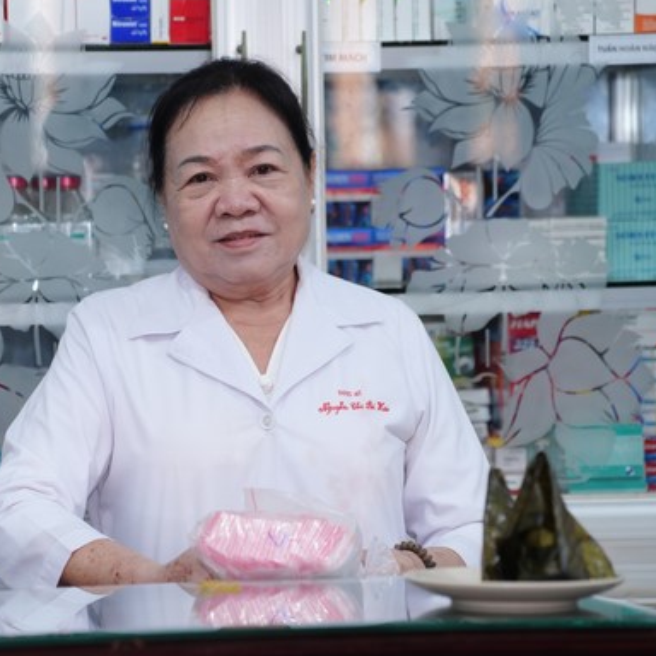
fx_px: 4631
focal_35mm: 216
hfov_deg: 8.1
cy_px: 329
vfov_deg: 8.1
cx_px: 188
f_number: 3.5
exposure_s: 1/100
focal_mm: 150
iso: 1250
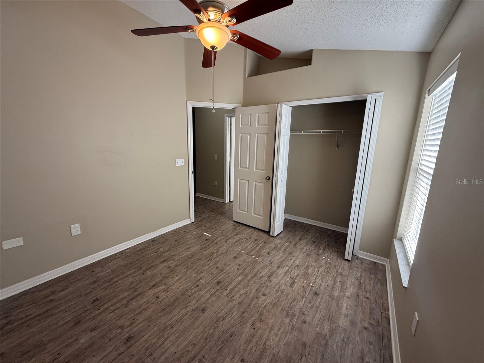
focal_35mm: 14
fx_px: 196
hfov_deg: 102.1
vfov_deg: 85.7
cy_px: 182
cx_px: 242
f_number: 2.2
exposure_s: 1/99
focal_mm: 2.22
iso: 125
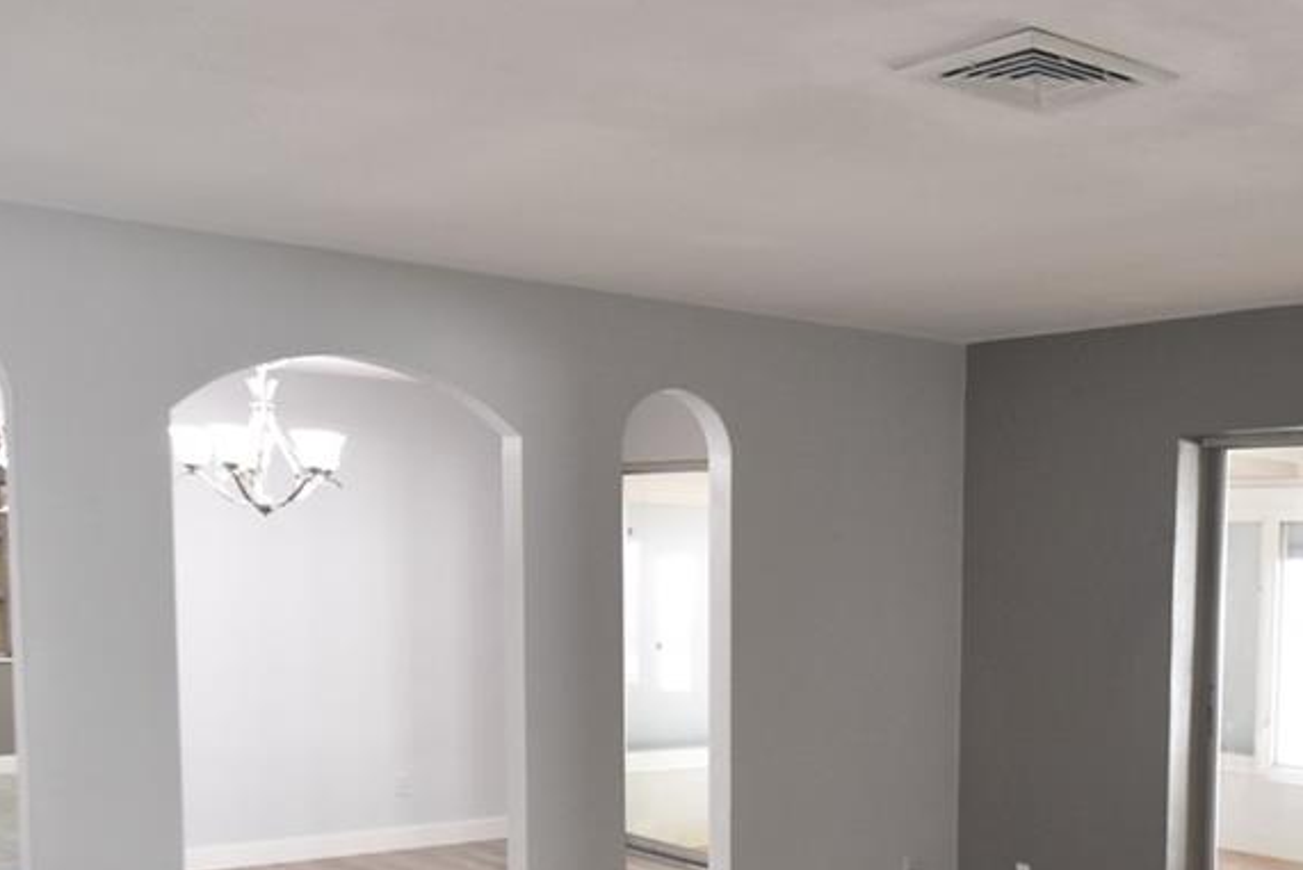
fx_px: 1520
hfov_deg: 43.2
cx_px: 1125
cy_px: 685
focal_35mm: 42
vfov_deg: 31.2
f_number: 3.5
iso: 800
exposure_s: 1/45
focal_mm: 10
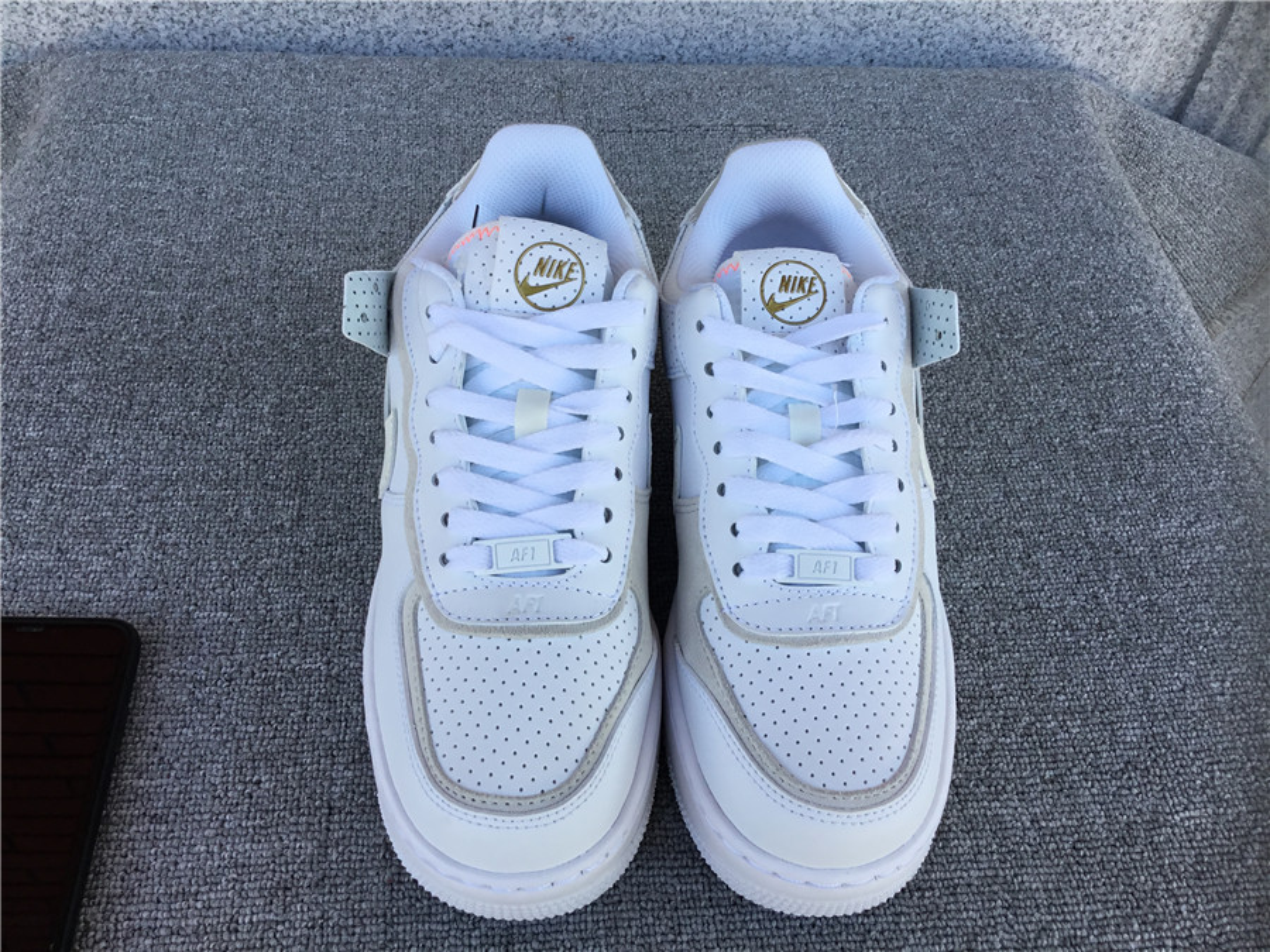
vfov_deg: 45.4
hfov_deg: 58.4
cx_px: 635
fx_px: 1137
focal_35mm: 31
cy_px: 476
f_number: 2.4
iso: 25
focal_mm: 3.3
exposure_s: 1/190
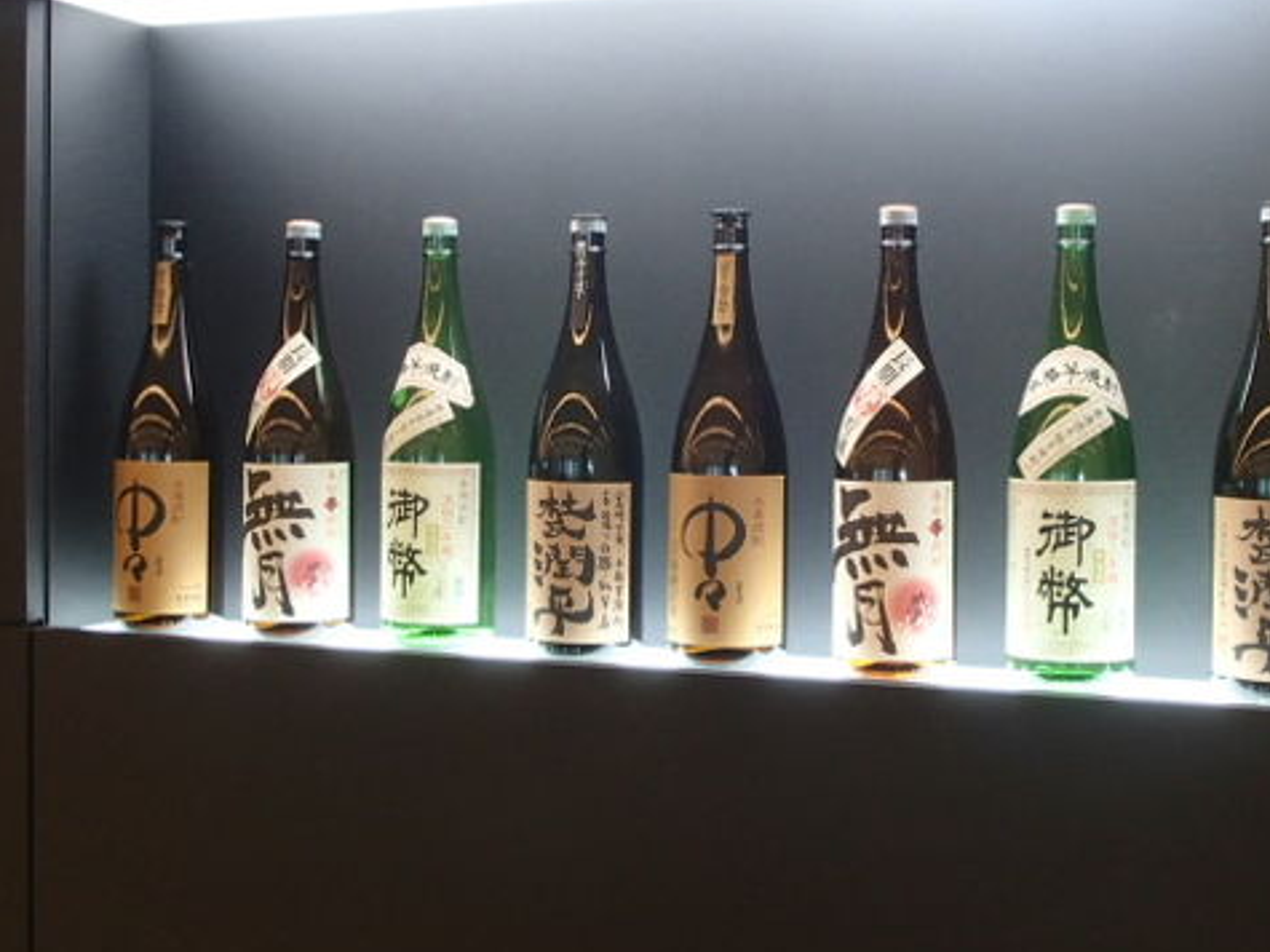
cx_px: 757
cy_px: 421
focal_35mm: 52
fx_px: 1907
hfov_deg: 36.7
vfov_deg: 28.0
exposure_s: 1/40
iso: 400
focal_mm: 6.83
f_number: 4.6
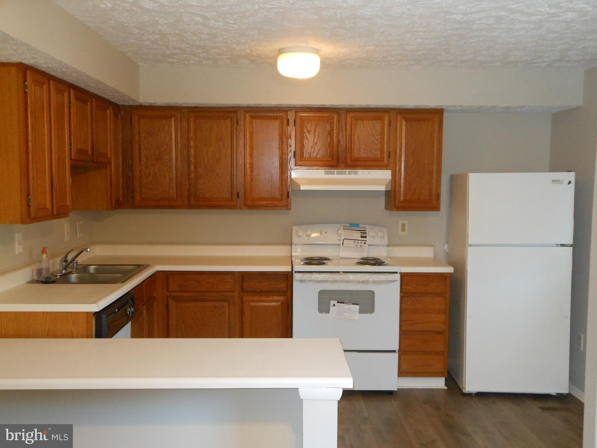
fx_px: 655
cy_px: 224
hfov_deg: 49.0
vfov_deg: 37.7
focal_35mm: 38
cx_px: 298
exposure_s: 1/30
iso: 500
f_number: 3.6
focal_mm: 6.8
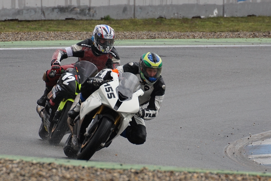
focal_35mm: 375
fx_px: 2822
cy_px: 90
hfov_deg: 5.5
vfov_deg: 3.7
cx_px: 136
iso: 500
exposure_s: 1/800
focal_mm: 250
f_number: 6.3
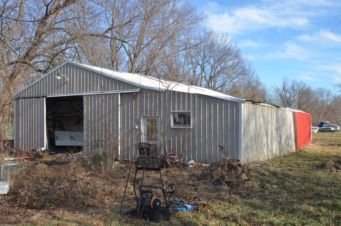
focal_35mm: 36
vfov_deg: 36.7
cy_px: 113
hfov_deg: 53.2
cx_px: 170
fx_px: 340
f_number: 7.1
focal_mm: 24
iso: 200
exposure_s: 1/200
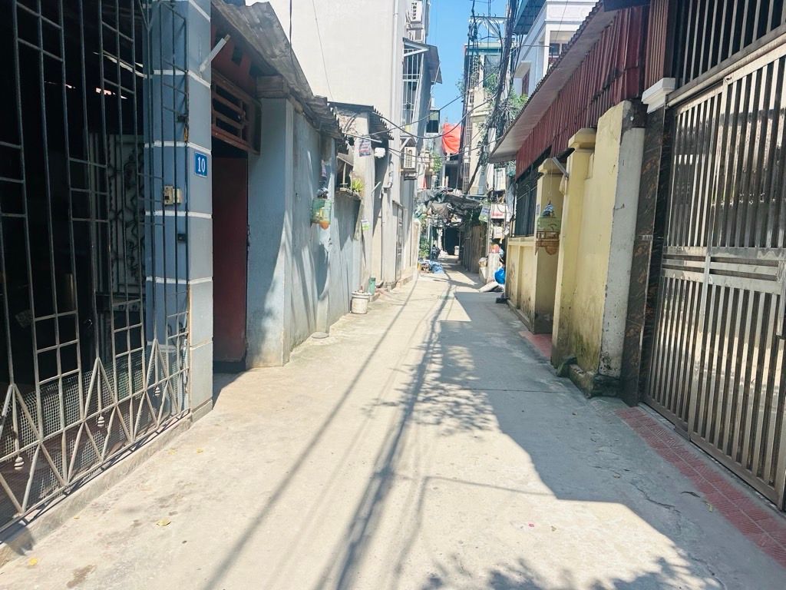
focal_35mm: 24
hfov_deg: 71.6
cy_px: 295
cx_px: 393
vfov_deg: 56.8
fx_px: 545
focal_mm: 6.86
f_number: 1.78
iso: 80
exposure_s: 1/2660
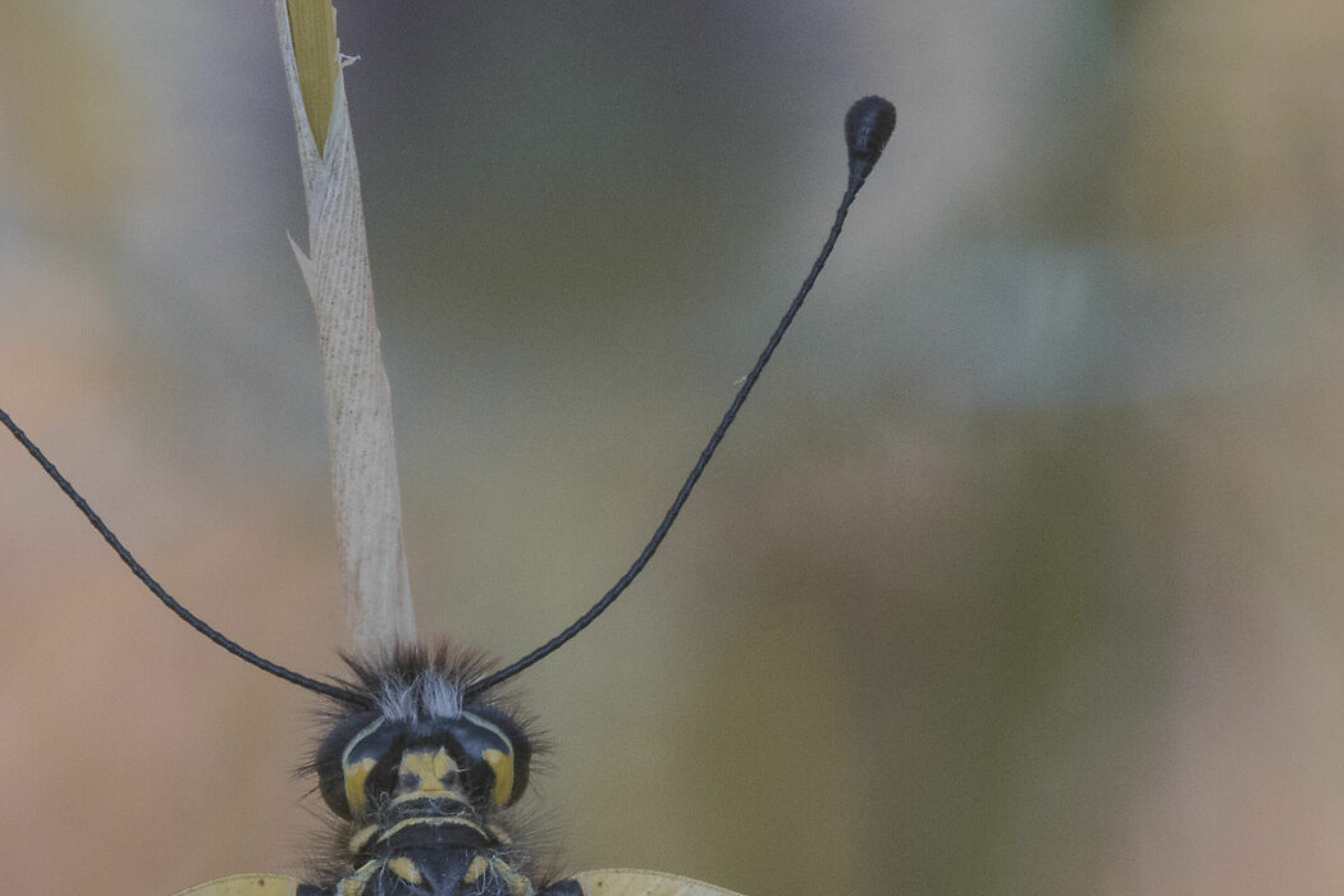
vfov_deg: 1.9
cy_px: 899
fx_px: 26878
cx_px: 460
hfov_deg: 2.9
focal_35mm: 720
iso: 1000
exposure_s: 1/200
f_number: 14
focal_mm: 210
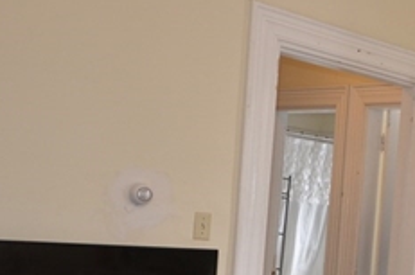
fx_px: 842
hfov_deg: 23.0
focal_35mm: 73
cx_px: 602
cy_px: 289
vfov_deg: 18.0
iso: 400
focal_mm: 11
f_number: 4.2
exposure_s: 1/80
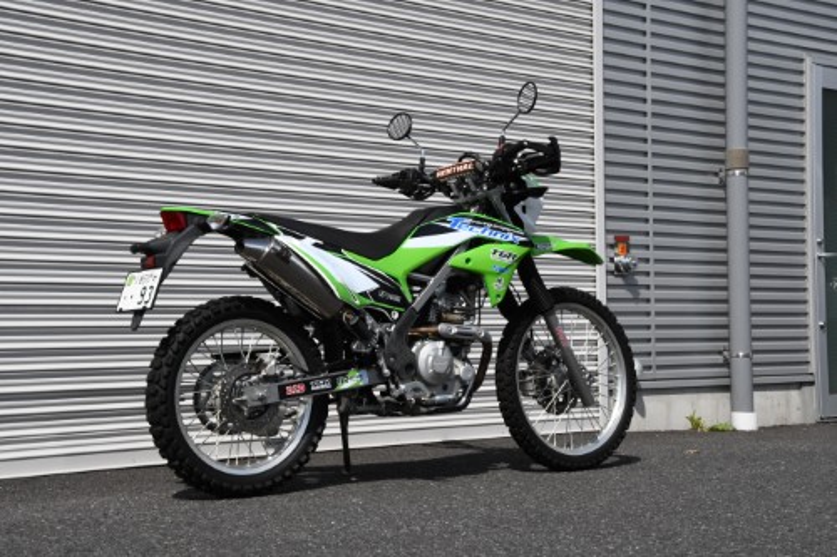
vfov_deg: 21.6
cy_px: 278
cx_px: 418
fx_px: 1464
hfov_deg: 31.9
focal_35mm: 63
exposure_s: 1/1000
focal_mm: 42
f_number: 18
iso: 2000
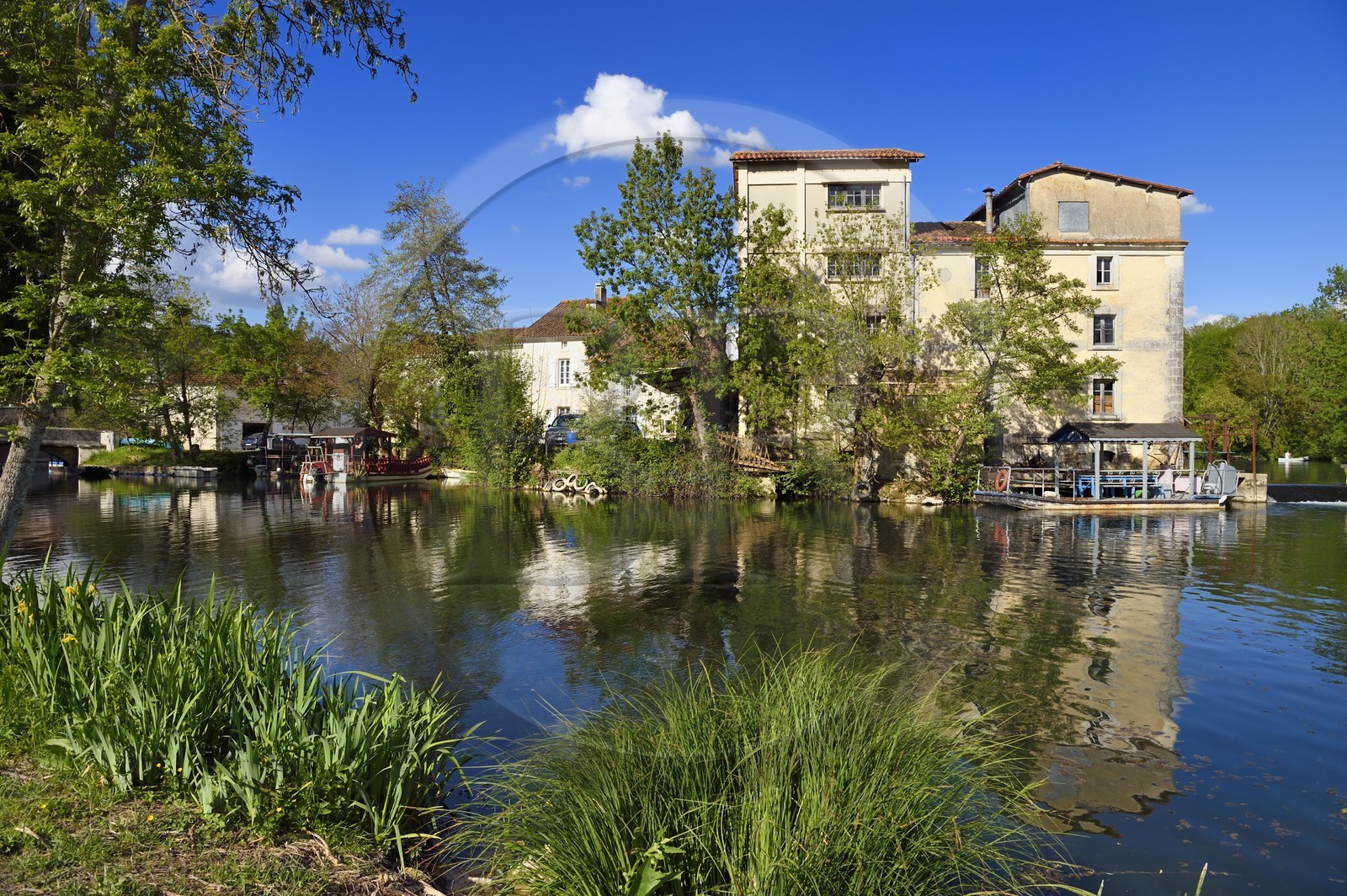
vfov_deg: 53.1
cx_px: 674
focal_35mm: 24
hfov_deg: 73.8
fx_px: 897
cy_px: 448
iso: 200
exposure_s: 1/320
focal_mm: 24
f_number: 11
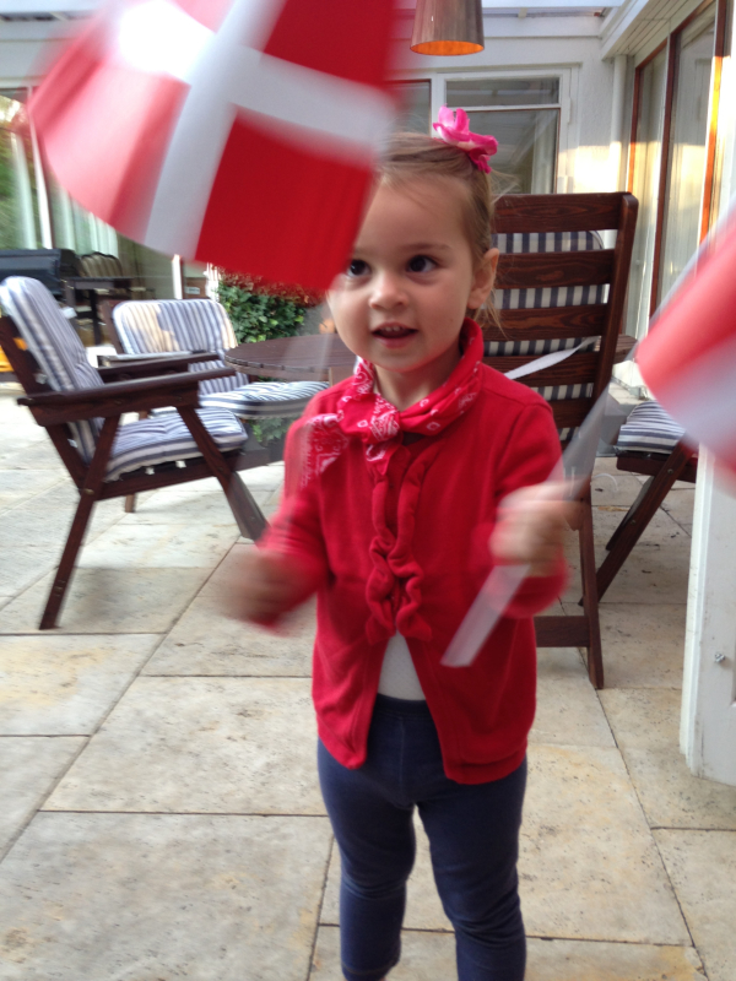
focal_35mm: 33
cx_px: 368
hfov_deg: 42.9
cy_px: 490
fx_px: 936
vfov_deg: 55.4
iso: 50
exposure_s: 1/24
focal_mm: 4.13
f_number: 2.4
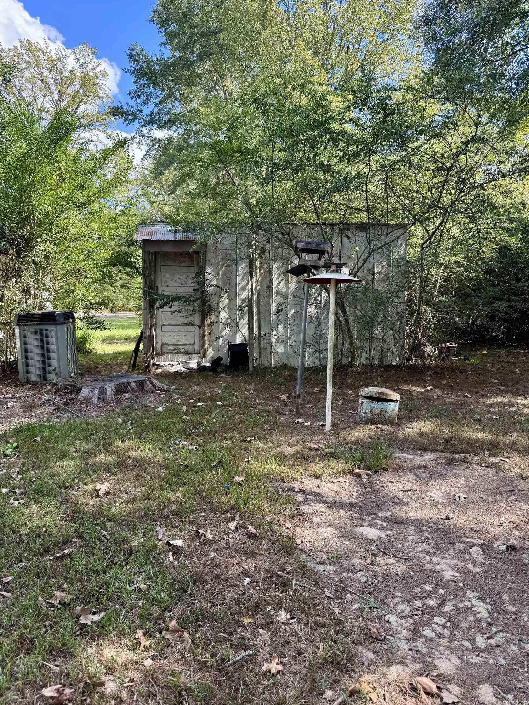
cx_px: 255
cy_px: 340
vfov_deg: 69.4
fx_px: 509
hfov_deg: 54.9
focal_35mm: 25
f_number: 1.78
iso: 80
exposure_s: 1/522
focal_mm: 6.76
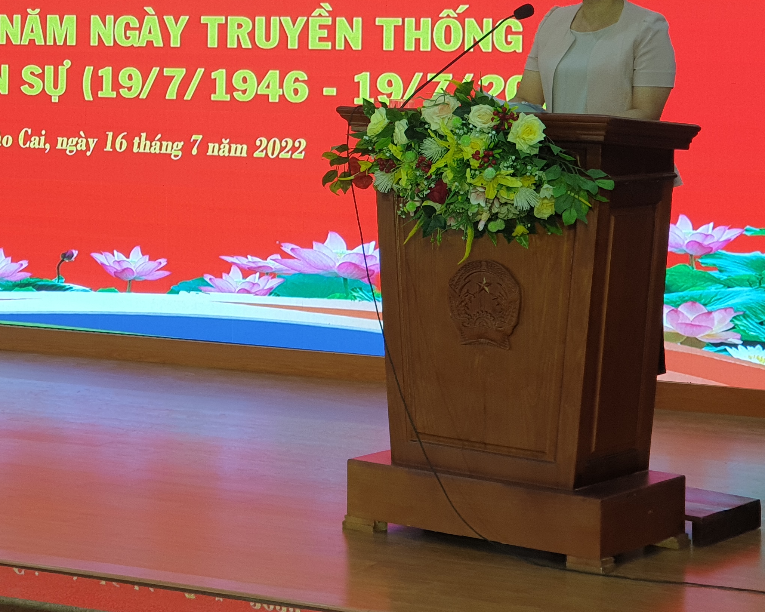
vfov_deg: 15.3
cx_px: 246
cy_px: 100
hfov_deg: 19.1
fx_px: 2264
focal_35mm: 100
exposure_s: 1/33
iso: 100
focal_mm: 6
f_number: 2.4
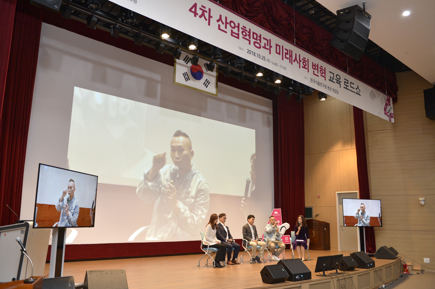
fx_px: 386
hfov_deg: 58.8
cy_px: 144
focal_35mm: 32
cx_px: 218
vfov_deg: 41.0
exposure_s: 1/200
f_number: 3.2
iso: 1600
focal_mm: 32
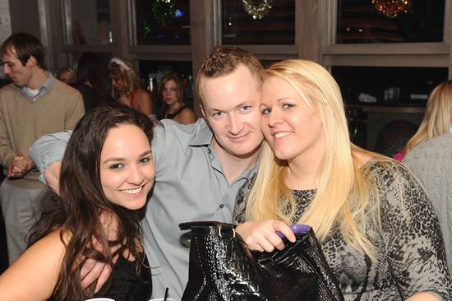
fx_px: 627
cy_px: 150
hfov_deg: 39.6
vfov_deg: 27.0
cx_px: 226
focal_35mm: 50
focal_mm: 50
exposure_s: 1/250
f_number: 6.7
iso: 1600
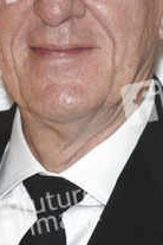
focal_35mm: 581
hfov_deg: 2.4
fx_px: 3946
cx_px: 75
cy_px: 38
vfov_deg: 3.5
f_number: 4
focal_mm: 200
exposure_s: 1/200
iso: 250
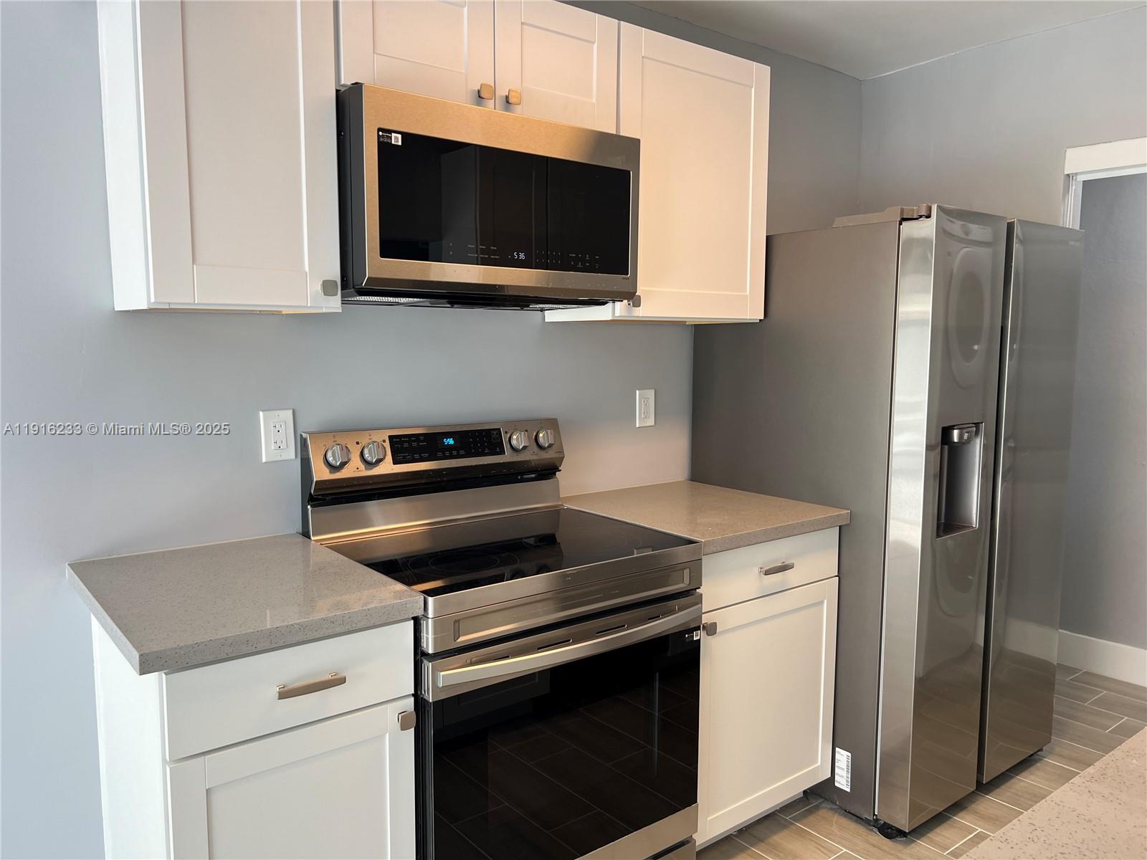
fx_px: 862
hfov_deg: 67.3
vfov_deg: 53.1
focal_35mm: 26
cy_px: 430
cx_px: 574
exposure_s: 1/111
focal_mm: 5.7
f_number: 1.5
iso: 40
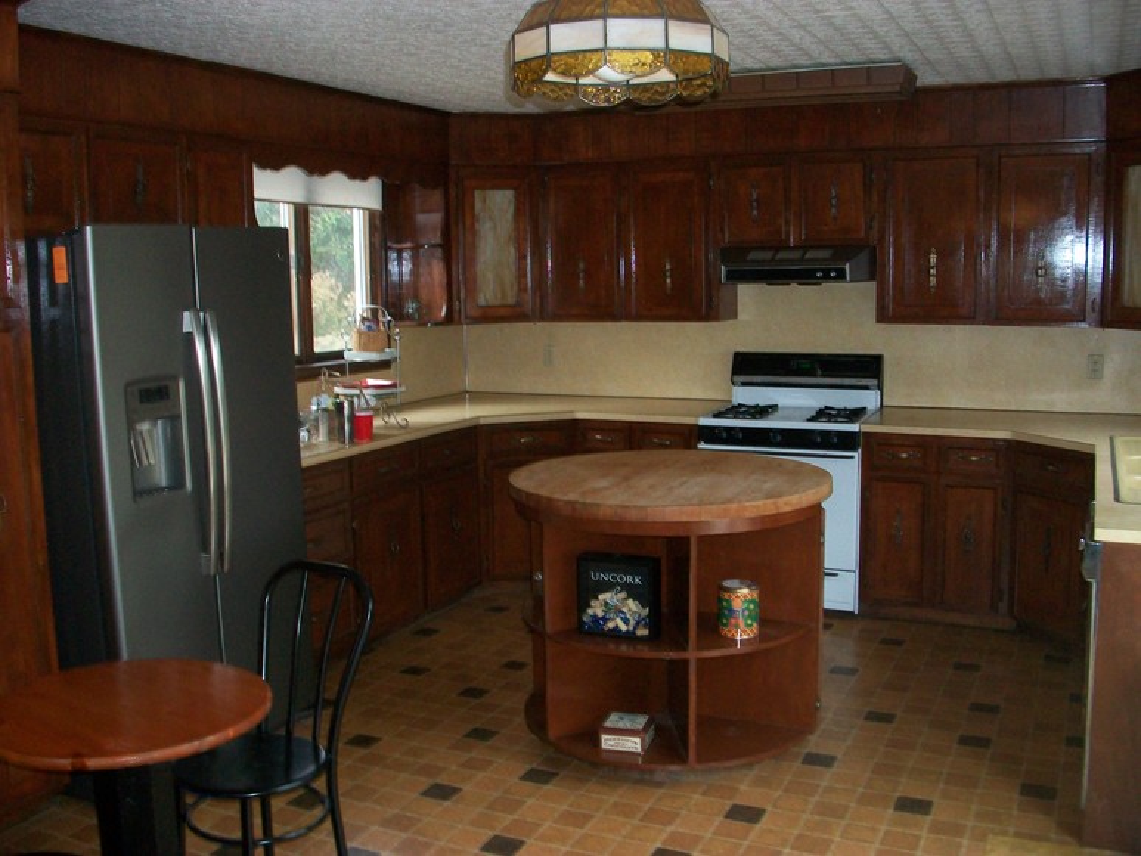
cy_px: 428
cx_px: 570
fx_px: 1121
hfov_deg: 54.0
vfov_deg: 41.8
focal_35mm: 34
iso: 160
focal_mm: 5.7
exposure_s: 1/60
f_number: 2.8
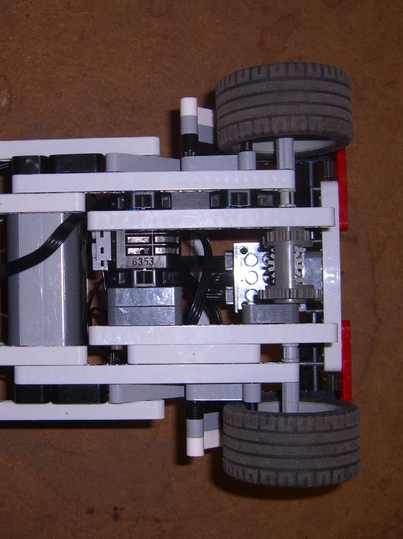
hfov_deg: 25.5
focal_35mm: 56
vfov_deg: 34.4
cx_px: 64
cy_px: 285
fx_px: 870
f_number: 2.8
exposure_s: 1/60
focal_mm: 7.9
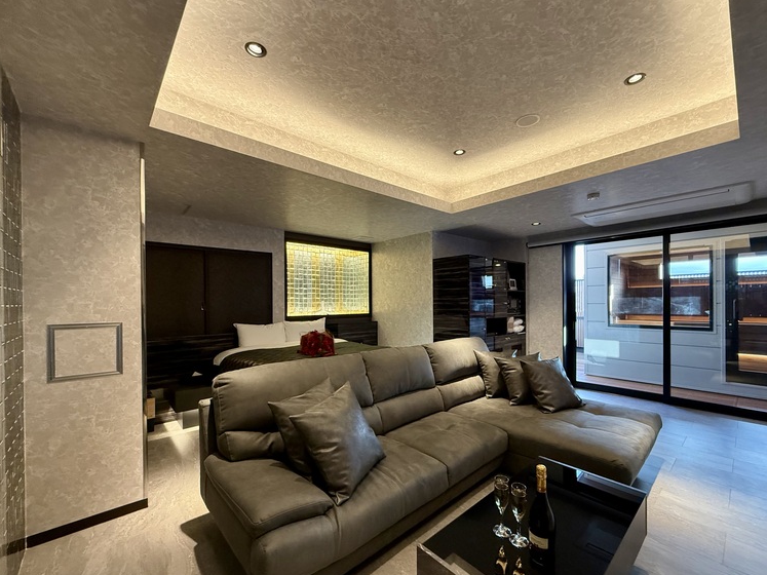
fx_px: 332
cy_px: 304
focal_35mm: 15
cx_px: 390
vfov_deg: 81.7
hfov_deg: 98.2
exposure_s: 1/100
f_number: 2.2
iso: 320
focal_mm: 2.22
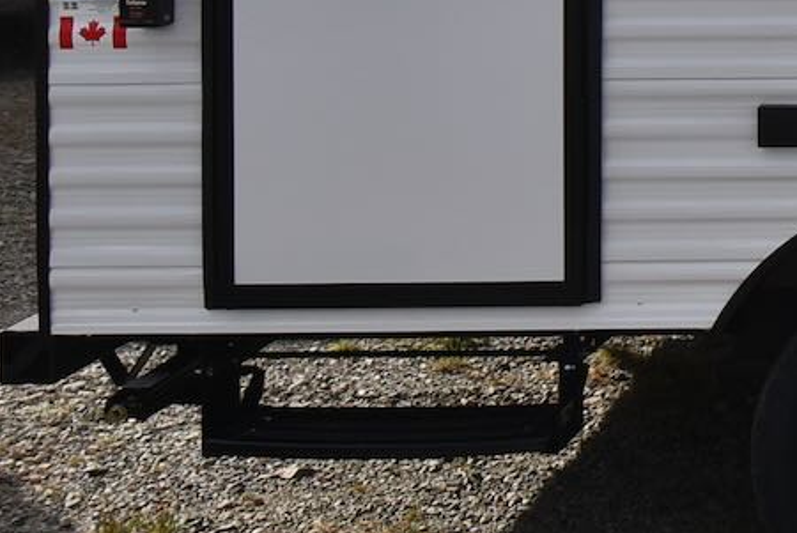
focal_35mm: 84
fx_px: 1861
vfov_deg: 15.4
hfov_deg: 20.7
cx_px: 1183
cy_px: -198
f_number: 10
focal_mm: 14
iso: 200
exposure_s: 1/400
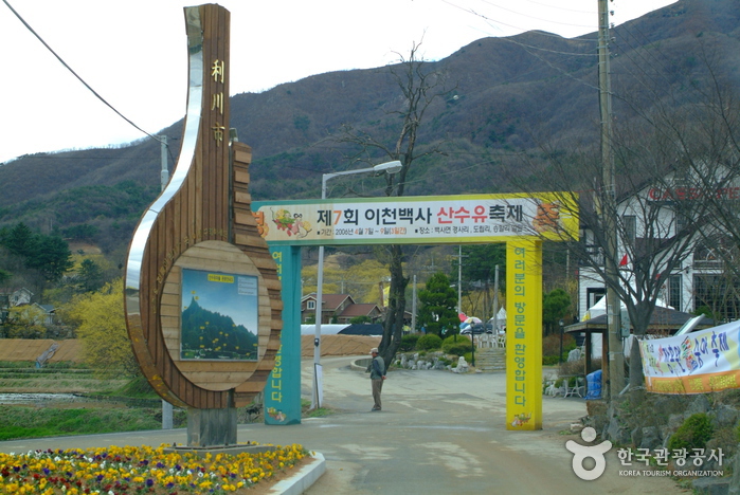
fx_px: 1482
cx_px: 370
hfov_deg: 28.0
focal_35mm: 72
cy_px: 248
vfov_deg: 19.0
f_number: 8
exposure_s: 1/250
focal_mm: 48
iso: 400
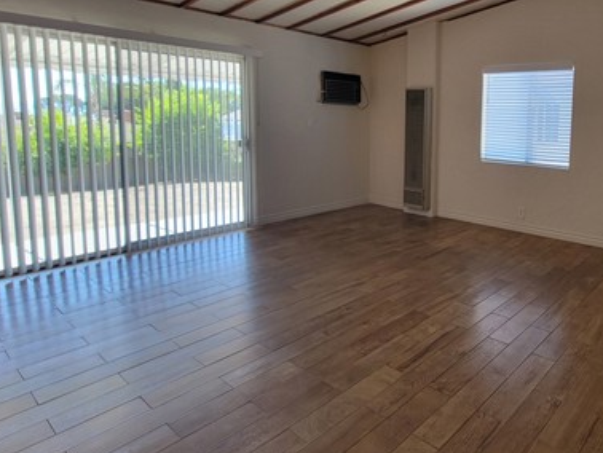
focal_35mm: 22
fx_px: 383
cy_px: 152
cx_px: 448
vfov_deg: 59.7
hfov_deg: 71.4
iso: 64
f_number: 2.2
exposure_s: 1/60
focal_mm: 2.2
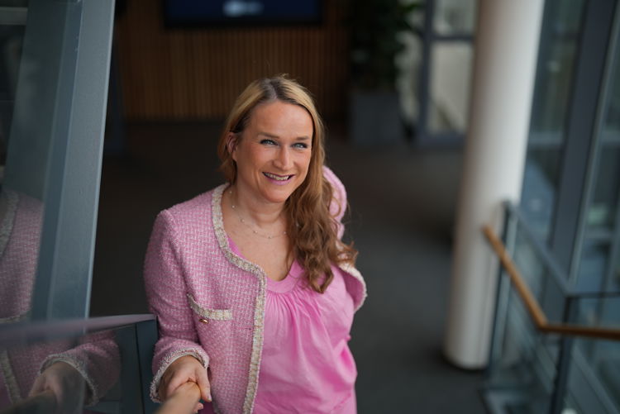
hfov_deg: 39.6
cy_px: 207
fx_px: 862
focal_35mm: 50
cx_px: 310
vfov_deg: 27.0
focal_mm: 50
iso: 100
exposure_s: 1/1000
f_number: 1.4
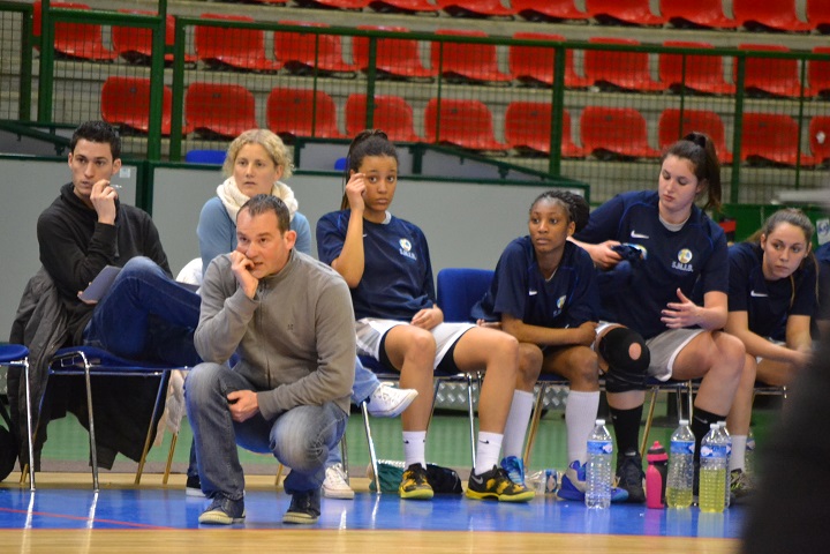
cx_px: 415
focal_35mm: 300
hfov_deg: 6.9
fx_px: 6916
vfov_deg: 4.6
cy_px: 277
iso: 3200
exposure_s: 1/80
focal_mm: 200
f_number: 5.6
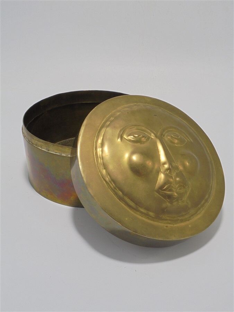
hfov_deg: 37.7
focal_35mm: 38
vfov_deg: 49.0
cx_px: 117
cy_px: 156
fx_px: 343
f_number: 4.2
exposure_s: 1/30
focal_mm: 6.9
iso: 100
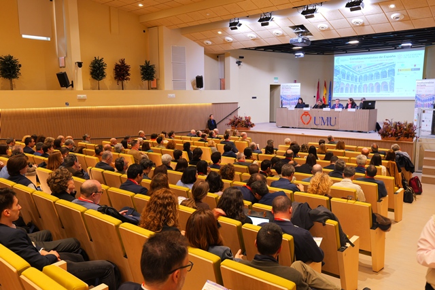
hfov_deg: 61.9
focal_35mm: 30
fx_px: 363
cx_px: 218
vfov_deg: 43.6
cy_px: 145
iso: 1600
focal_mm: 30
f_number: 6.3
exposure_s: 1/25
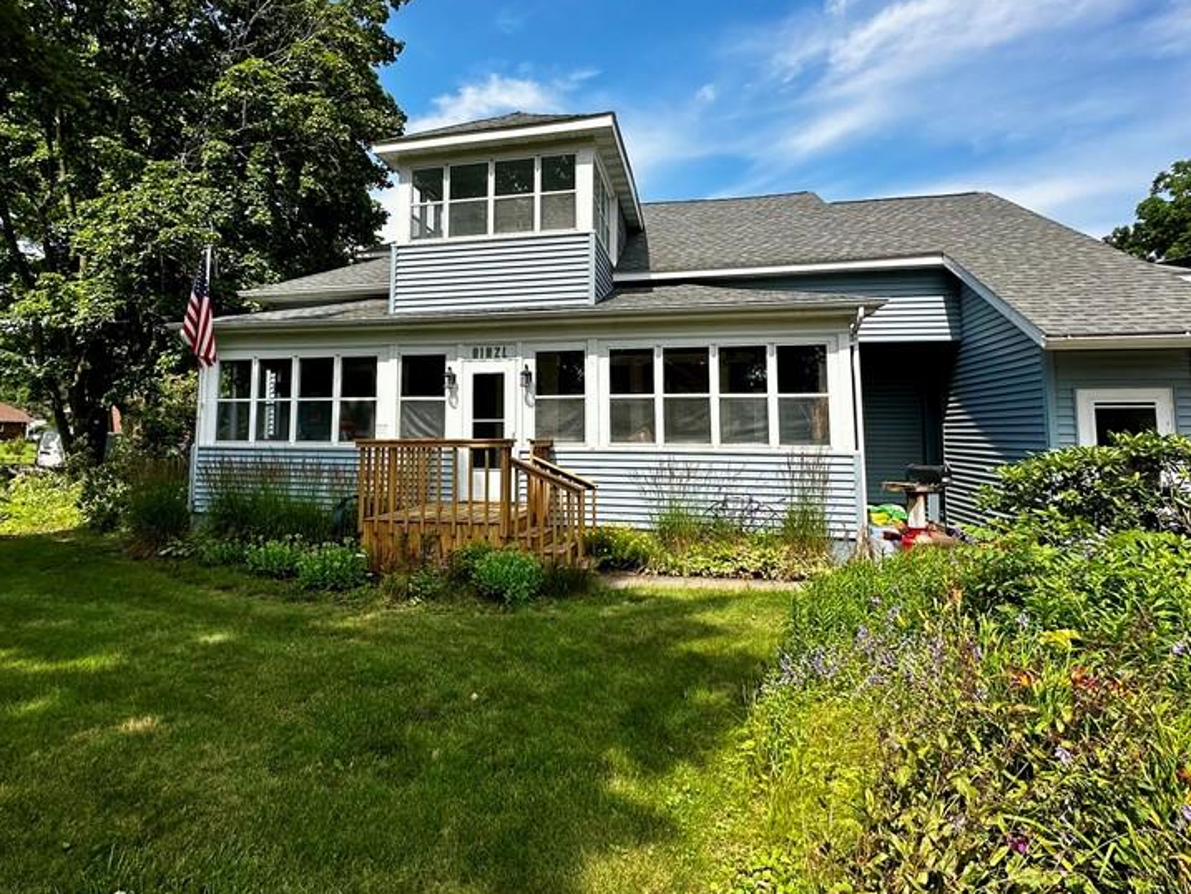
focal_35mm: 20
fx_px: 688
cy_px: 379
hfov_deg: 81.4
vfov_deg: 65.6
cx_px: 528
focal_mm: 2.22
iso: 50
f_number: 2.2
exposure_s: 1/1689
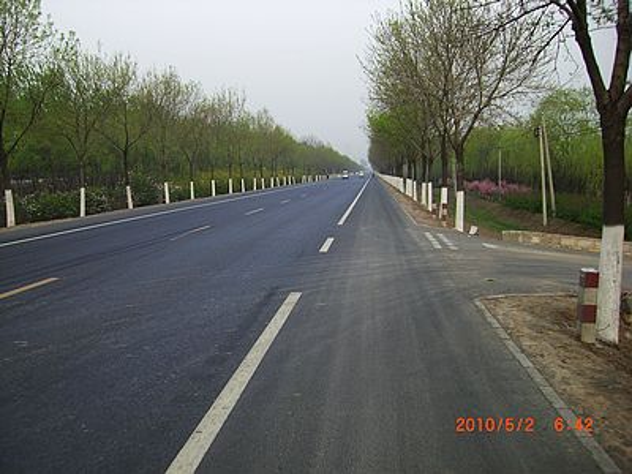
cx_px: 316
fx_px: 694
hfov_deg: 49.0
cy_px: 237
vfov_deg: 37.7
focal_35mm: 38
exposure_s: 1/200
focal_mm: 6.2
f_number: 2.7
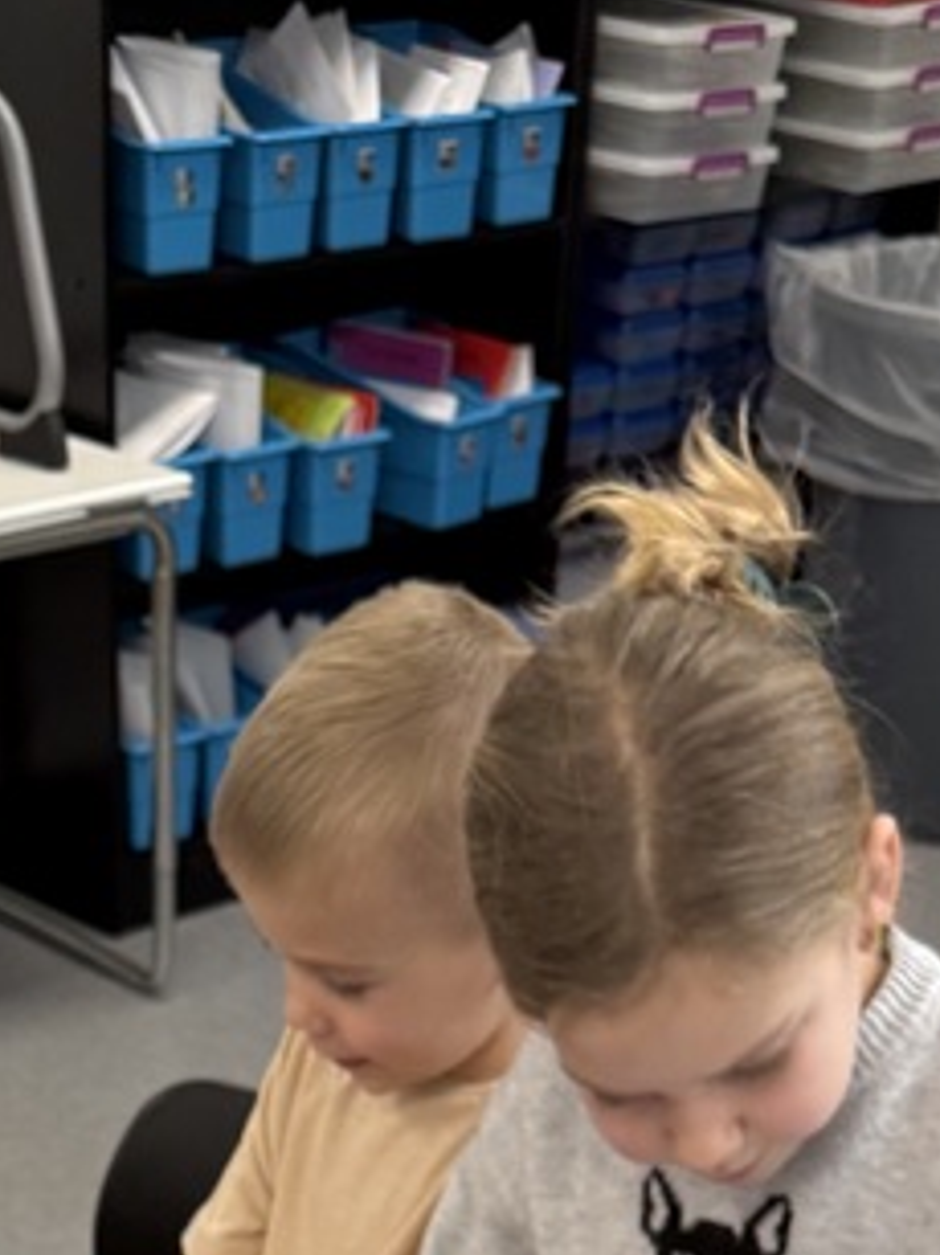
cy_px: 1946
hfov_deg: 18.4
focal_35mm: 80
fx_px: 2899
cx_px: 351
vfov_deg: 20.5
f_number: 1.78
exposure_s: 1/60
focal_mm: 6.76
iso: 125
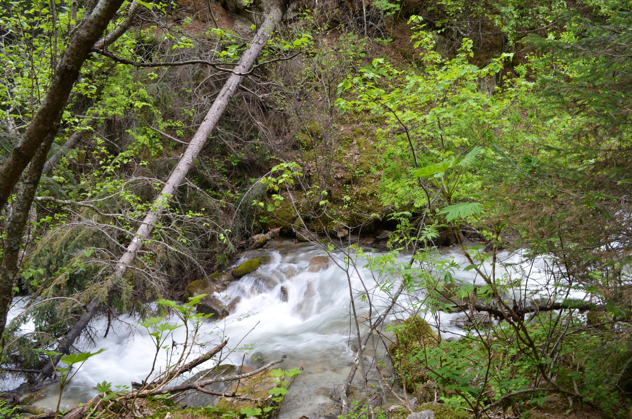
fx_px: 473
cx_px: 316
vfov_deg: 47.7
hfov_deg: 67.5
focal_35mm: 27
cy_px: 210
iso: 100
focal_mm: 18
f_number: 11
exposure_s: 1/10
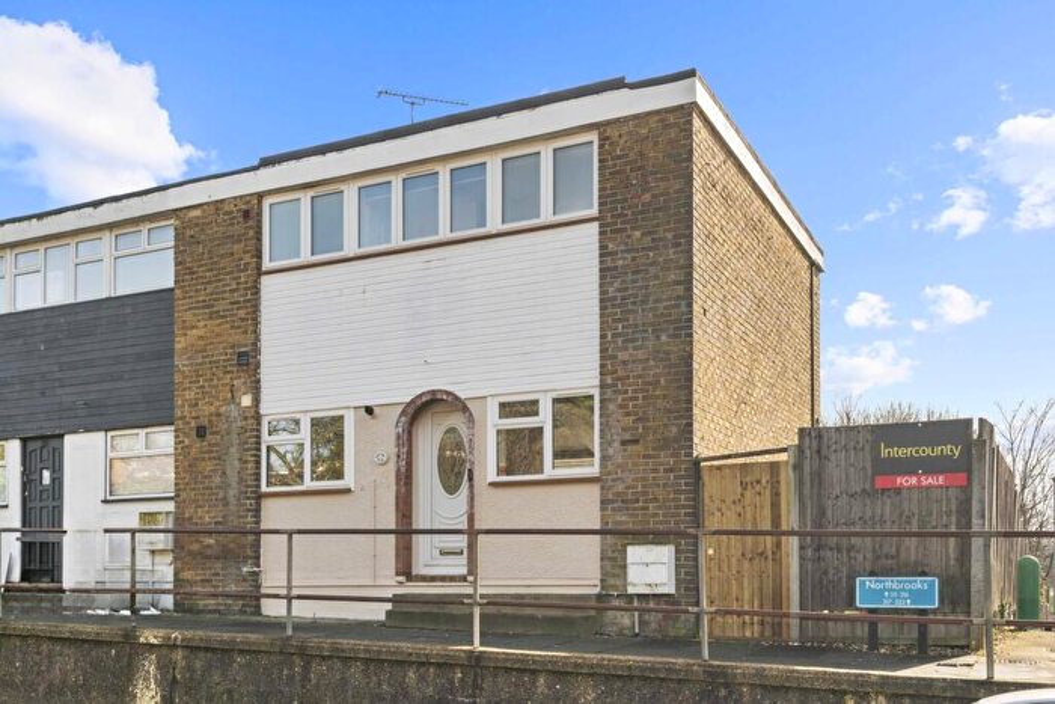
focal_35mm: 35
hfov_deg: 54.4
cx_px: 528
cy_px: 352
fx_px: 1026
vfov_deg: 37.9
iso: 320
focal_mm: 35
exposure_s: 1/320
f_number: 8
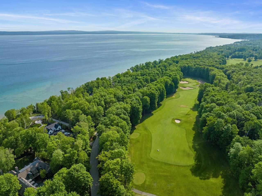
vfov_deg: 56.8
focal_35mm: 24
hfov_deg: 71.6
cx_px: 131
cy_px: 98
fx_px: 182
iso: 230
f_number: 2.8
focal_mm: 12.29
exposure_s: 1/4000
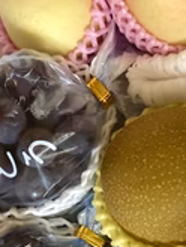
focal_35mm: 68
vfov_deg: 28.2
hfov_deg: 21.6
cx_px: 90
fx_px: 487
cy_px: 180
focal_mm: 3.99
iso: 500
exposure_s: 1/30
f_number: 1.8
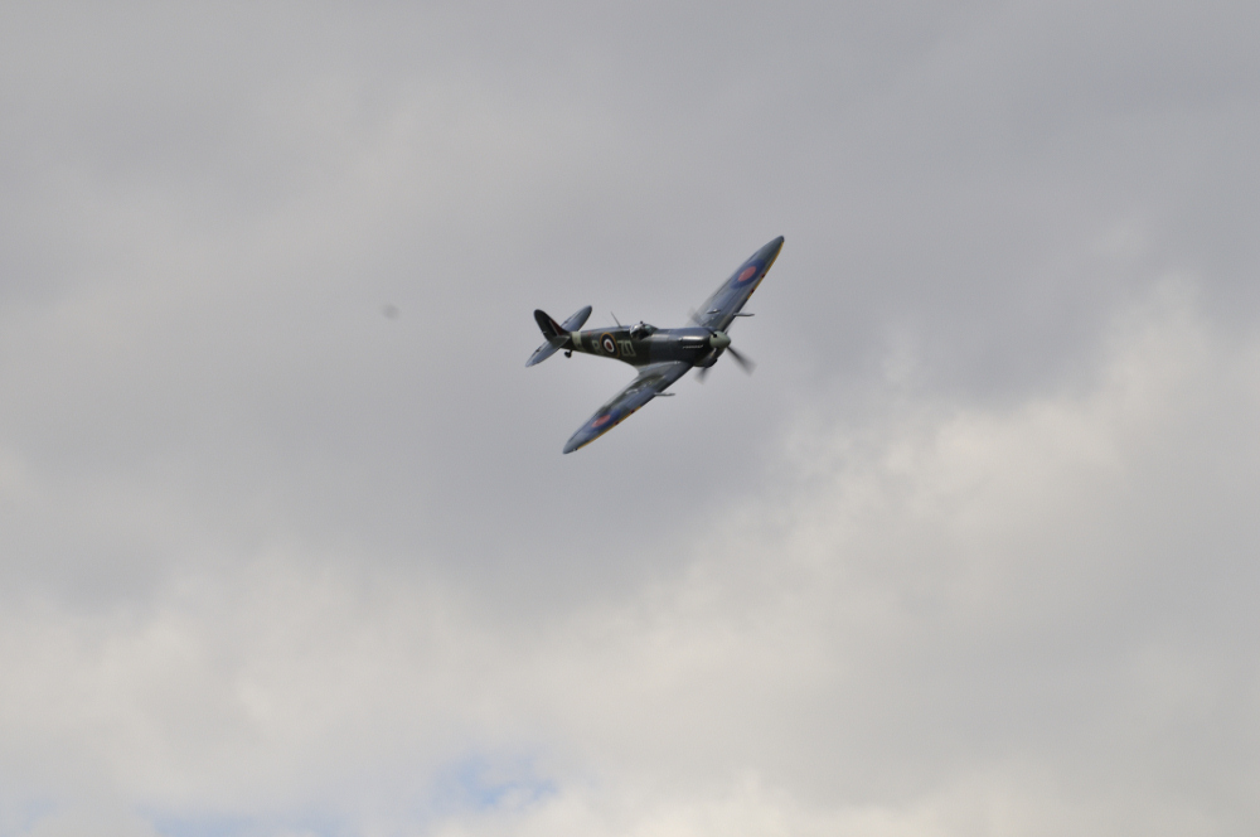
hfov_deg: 4.6
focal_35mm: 450
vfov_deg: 3.0
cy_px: 418
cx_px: 630
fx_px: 15729
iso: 200
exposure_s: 1/400
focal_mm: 300
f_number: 10
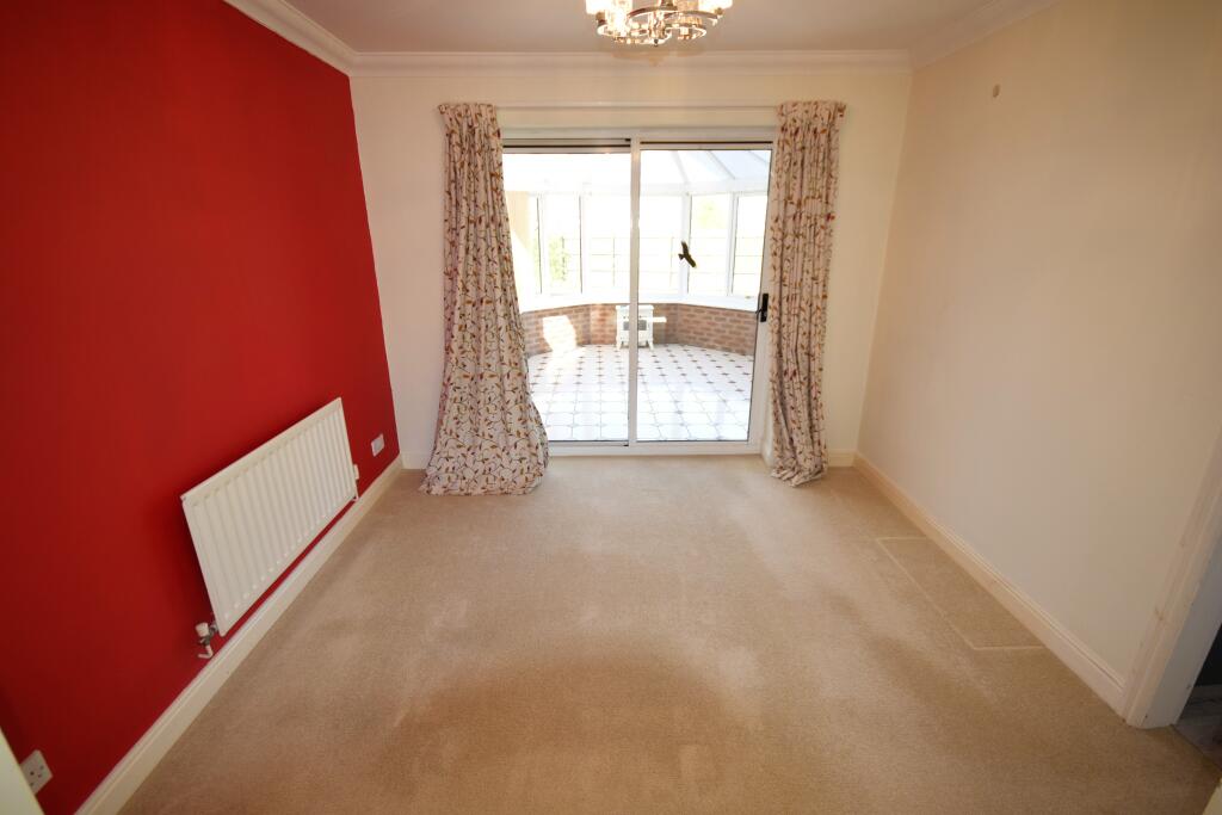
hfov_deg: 100.4
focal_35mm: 15
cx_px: 611
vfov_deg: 77.3
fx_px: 509
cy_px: 408
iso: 800
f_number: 5
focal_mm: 10
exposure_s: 1/100
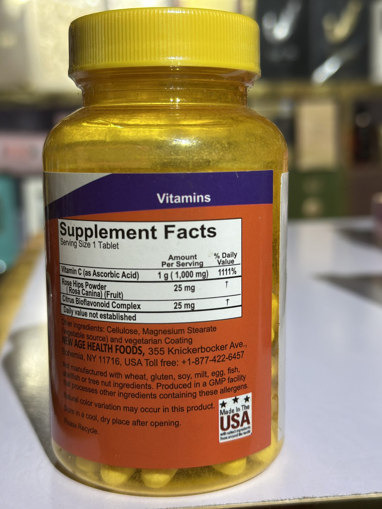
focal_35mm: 48
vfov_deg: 39.7
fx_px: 706
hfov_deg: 30.3
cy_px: 254
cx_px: 191
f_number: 1.78
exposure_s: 1/100
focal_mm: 6.86
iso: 80
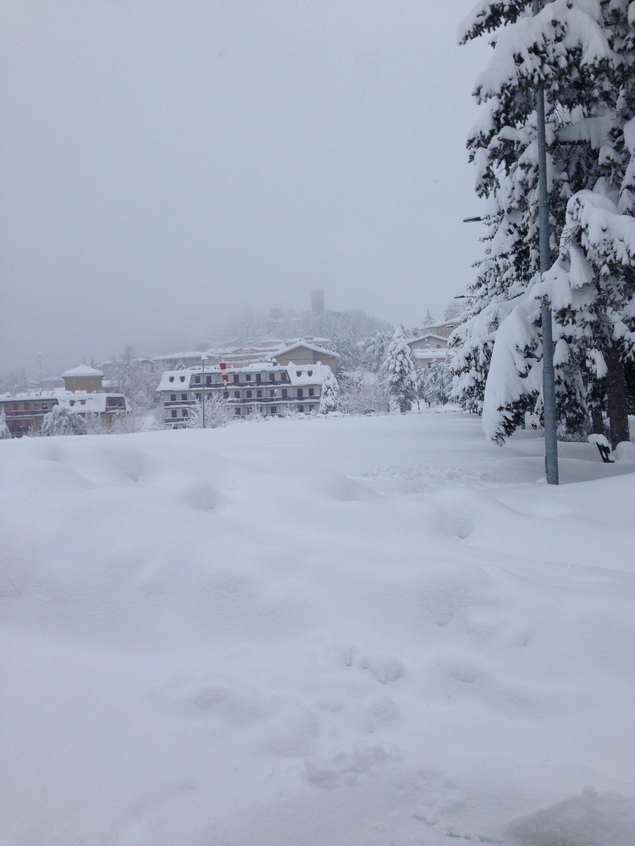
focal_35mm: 33
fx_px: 807
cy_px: 423
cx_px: 318
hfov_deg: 42.9
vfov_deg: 55.4
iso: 50
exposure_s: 1/1106
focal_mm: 4.12
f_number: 2.4
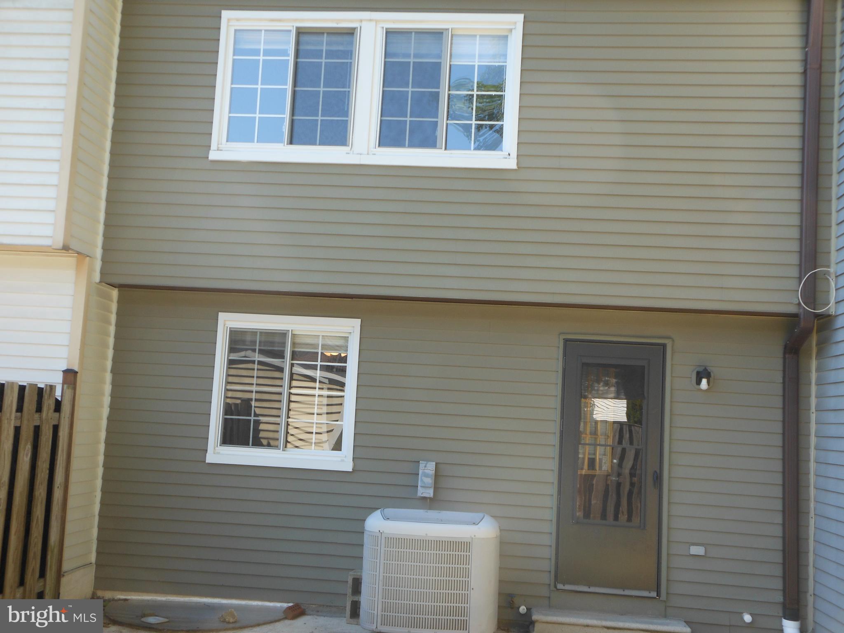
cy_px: 316
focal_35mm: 38
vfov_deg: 37.7
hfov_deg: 49.0
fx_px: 927
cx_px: 422
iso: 80
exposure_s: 1/125
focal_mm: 6.8
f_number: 3.6
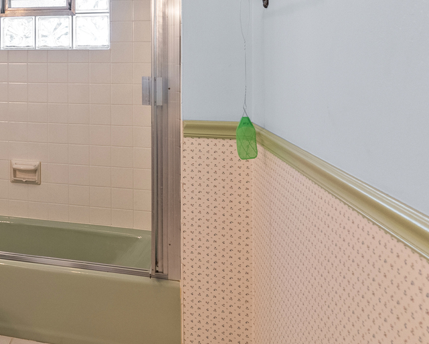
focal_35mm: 45
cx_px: -88
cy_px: 50
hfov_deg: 33.4
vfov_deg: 32.2
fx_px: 571
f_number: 8
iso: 640
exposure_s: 1/1.25
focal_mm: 19
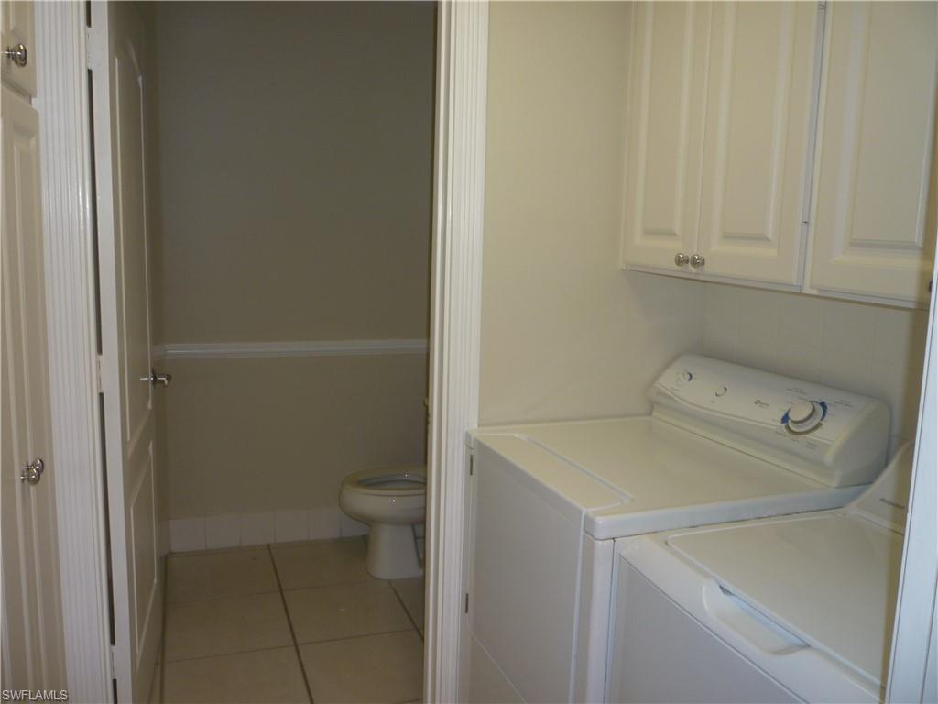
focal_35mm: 29
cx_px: 469
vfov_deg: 48.2
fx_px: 786
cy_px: 352
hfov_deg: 61.7
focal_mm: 5.2
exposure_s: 1/30
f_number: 3.3
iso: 100
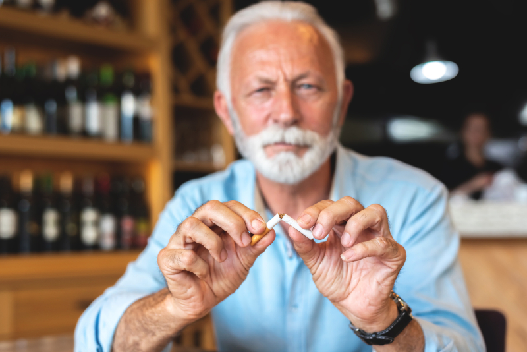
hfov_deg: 39.6
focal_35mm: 50
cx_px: 264
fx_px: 732
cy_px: 176
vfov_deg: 27.0
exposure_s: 1/320
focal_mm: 50
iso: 400
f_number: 3.2
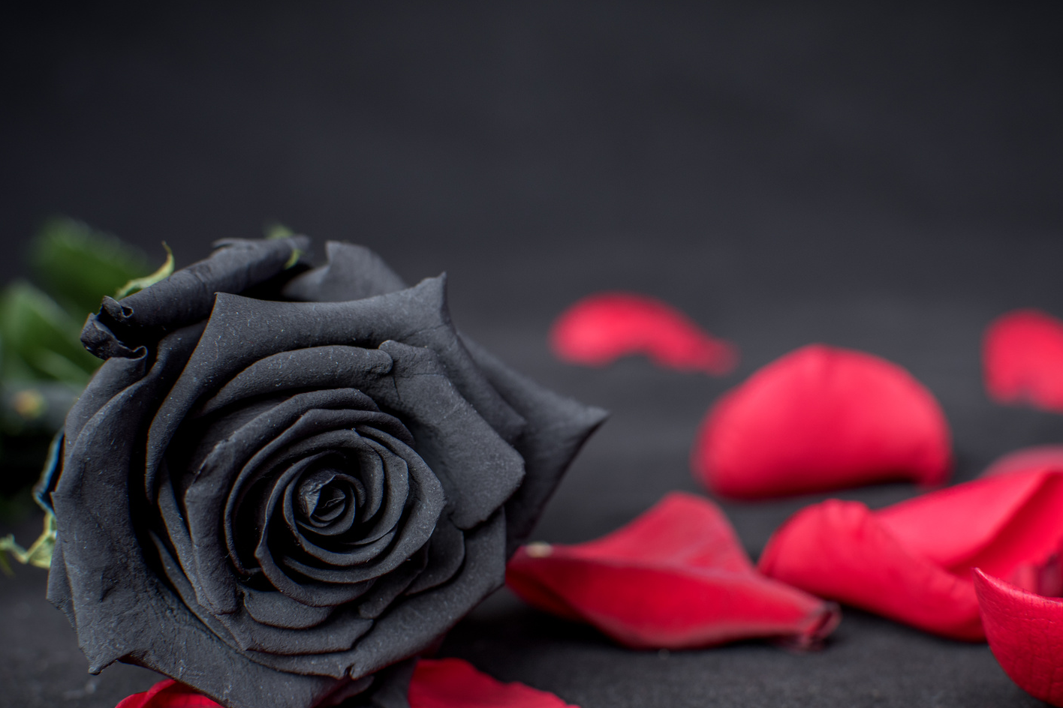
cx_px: 563
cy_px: 408
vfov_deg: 21.7
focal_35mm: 63
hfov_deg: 32.1
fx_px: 1848
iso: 200
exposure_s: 1/1.67
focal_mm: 35
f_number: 5.6
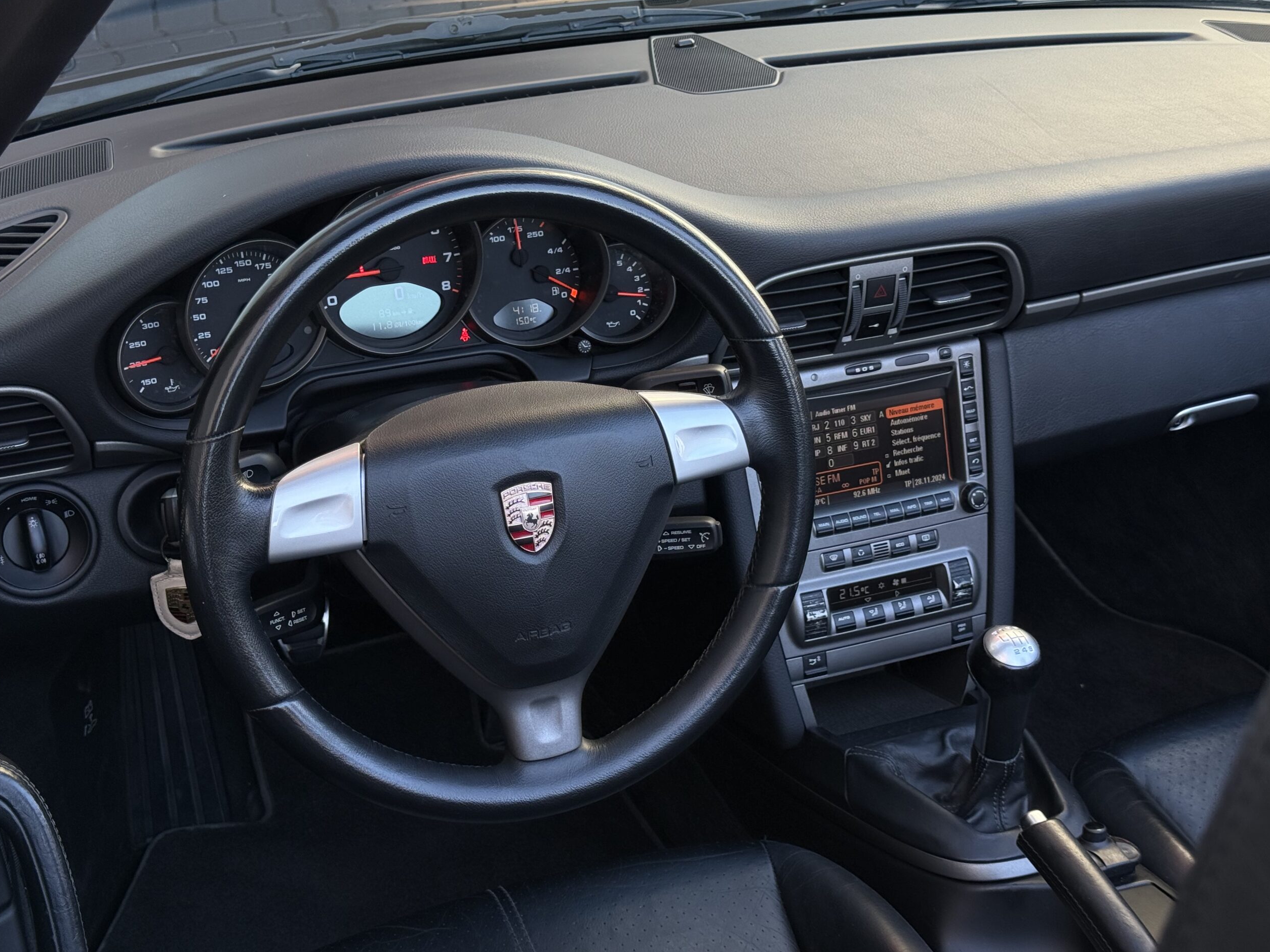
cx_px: 627
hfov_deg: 38.9
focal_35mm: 49
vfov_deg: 29.7
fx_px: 1798
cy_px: 468
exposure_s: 1/250
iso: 80
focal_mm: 6.76
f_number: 1.78
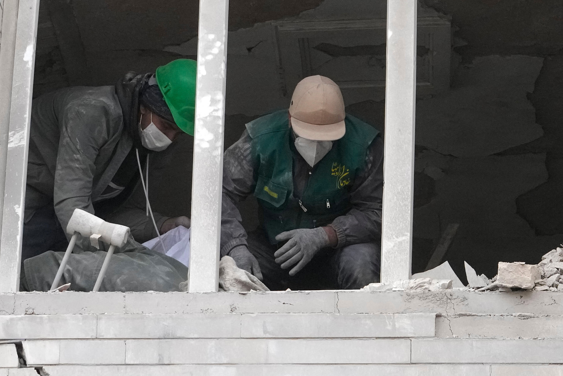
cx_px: 486
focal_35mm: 199
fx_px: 3112
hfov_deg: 10.3
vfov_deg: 6.9
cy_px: 271
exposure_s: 1/1250
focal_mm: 70
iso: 3200
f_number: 8
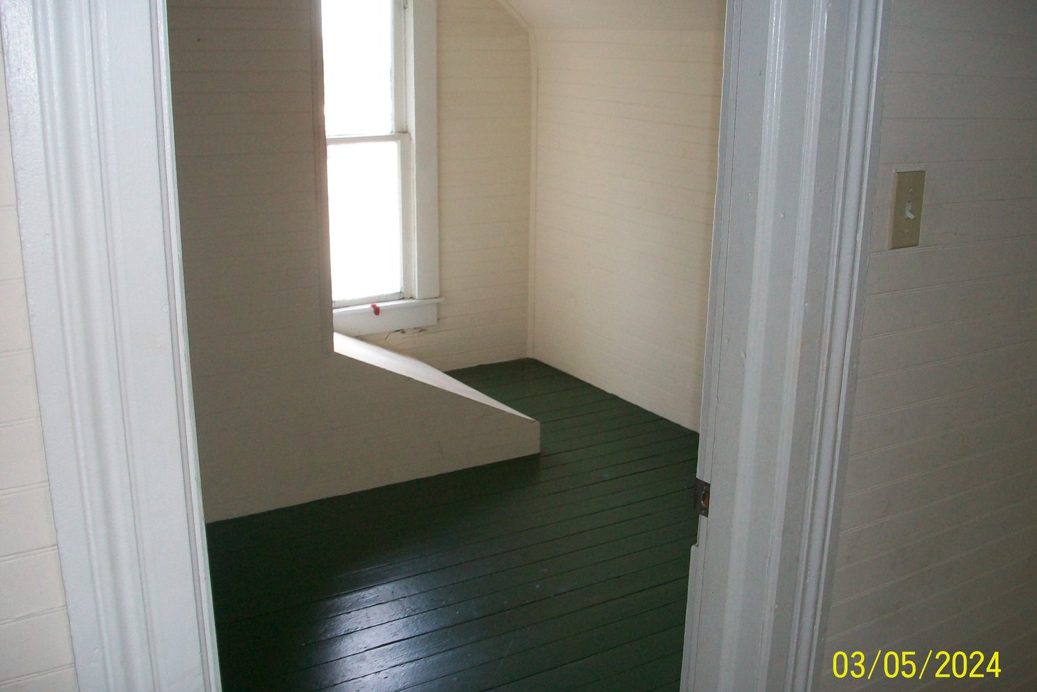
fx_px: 1037
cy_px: 357
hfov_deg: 53.1
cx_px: 527
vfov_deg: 36.9
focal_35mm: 36
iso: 120
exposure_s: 1/60
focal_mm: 5.7
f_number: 2.8
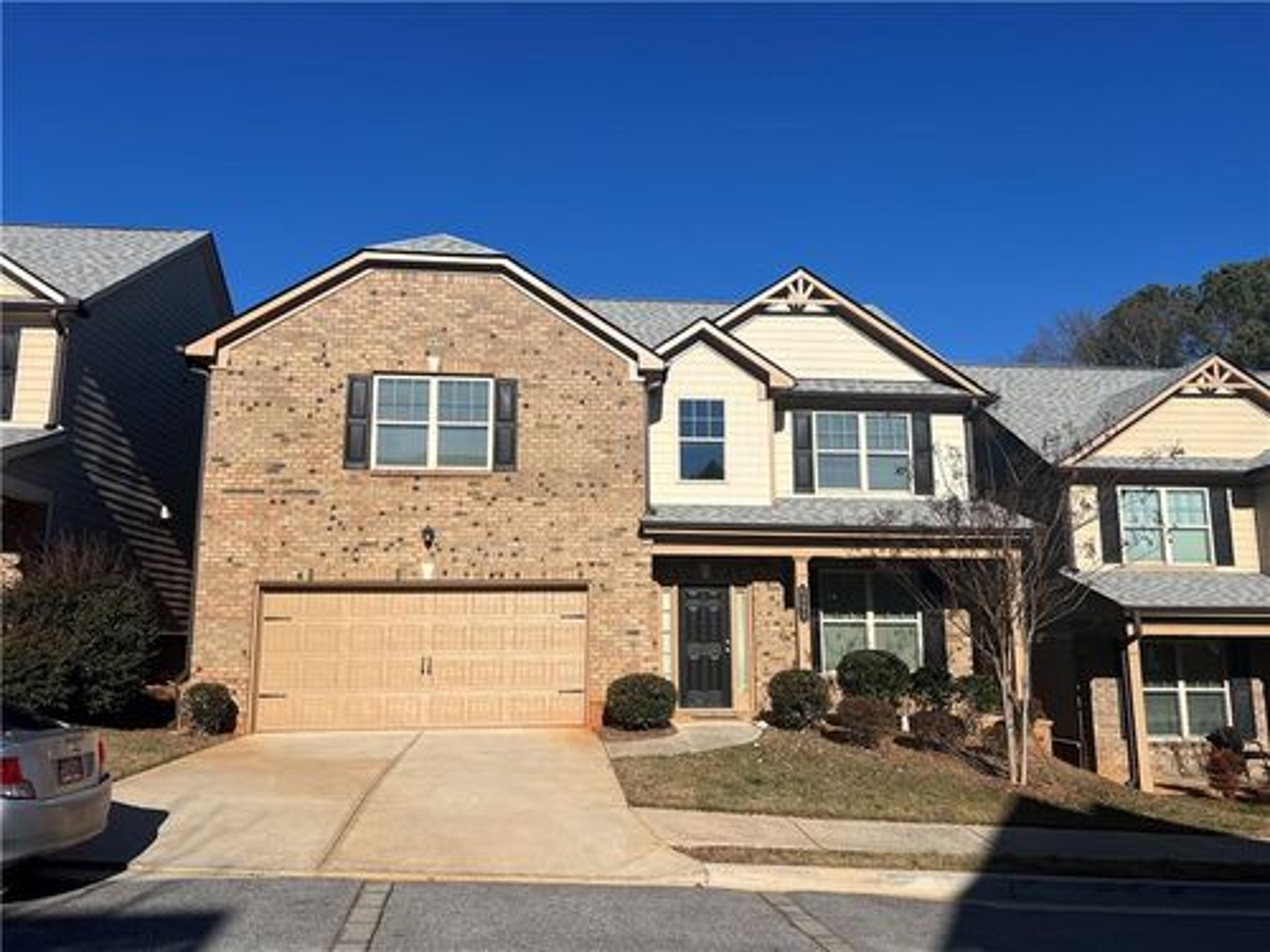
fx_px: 954
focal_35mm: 26
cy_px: 476
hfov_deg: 67.3
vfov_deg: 53.1
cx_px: 635
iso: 50
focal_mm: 5.7
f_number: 1.5
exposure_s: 1/6993
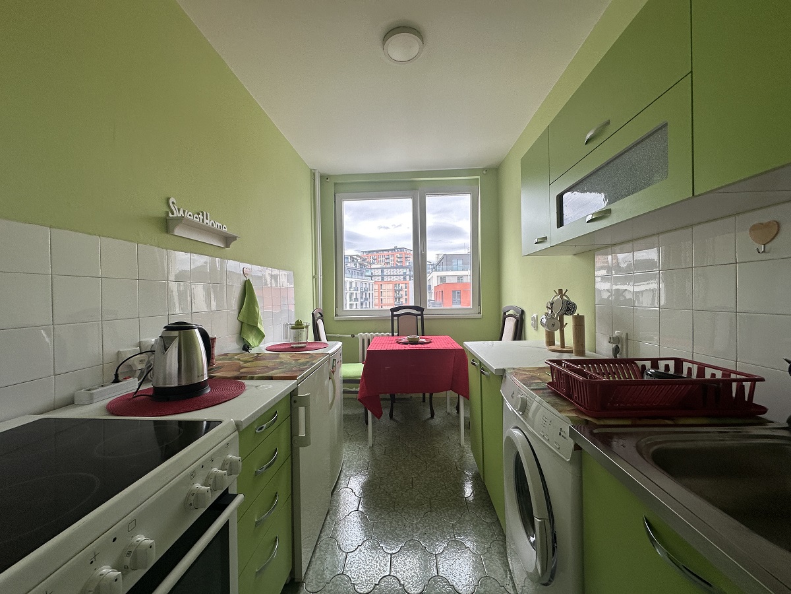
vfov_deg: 85.7
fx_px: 320
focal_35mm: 14
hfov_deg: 102.1
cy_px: 297
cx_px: 396
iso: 64
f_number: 2.2
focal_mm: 2.22
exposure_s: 1/99
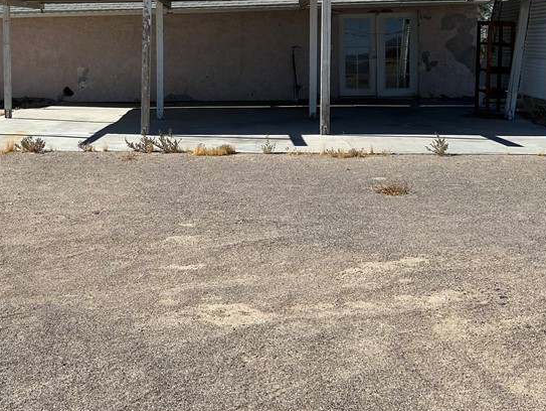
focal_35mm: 49
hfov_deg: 37.2
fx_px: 773
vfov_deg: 29.1
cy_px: 83
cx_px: 94
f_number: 1.5
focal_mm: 5.7
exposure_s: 1/6579
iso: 50
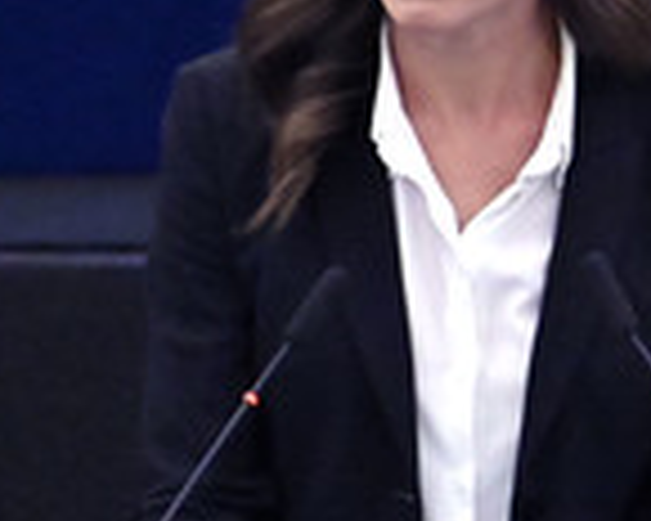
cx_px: 442
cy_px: 260
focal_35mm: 1749
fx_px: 33698
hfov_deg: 1.1
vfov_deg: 0.9
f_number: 6.3
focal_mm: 600
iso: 12800
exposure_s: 1/1000
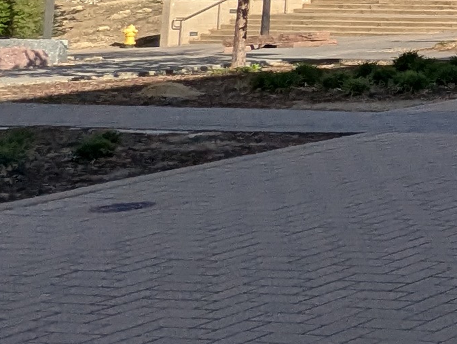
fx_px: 1283
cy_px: -111
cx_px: 1208
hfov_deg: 12.9
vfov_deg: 14.6
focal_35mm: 97
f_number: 2.2
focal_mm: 2.35
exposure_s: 1/1453
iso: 52
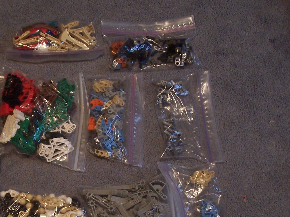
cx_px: 76
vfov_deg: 20.2
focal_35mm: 72
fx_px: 603
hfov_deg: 26.7
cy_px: 174
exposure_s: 1/8
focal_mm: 7
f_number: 3
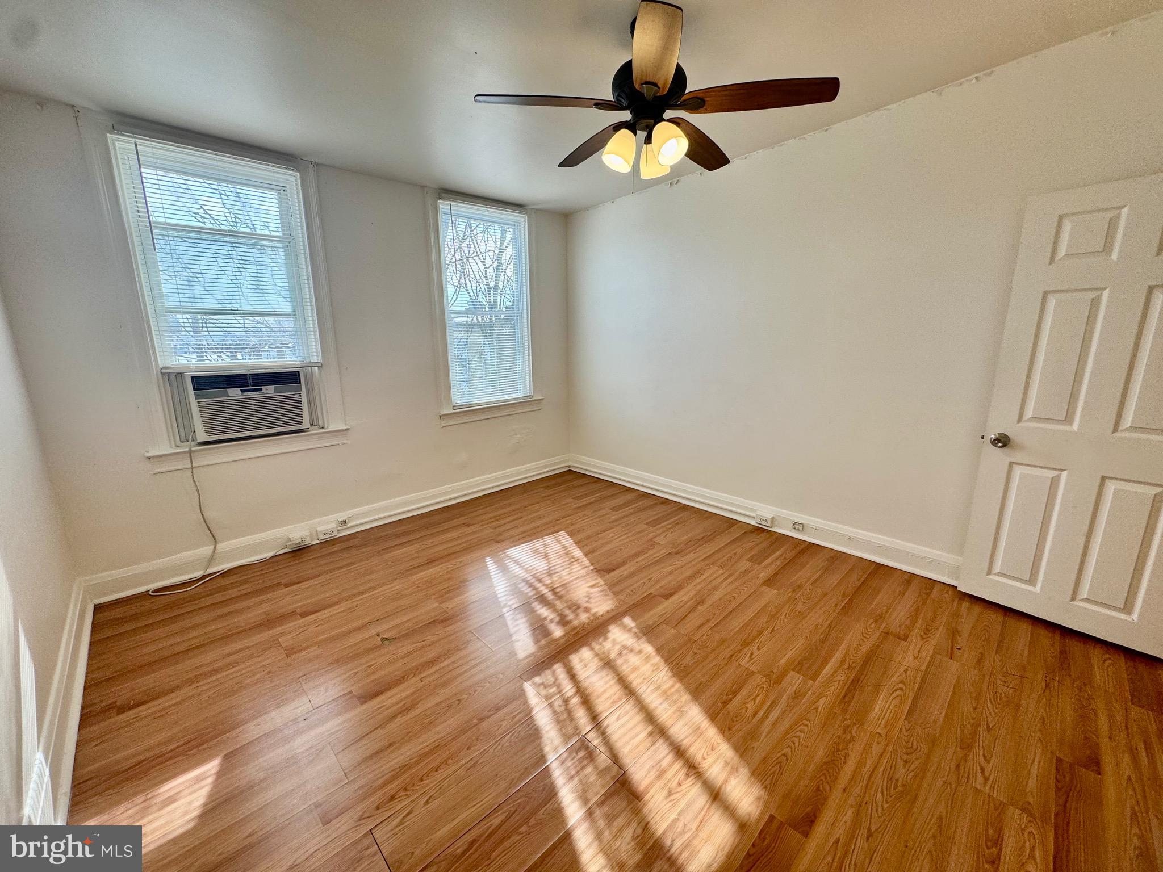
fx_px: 470
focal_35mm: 14
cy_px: 436
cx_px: 582
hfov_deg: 102.1
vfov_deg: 85.7
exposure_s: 1/233
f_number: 2.2
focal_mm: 2.22
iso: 40
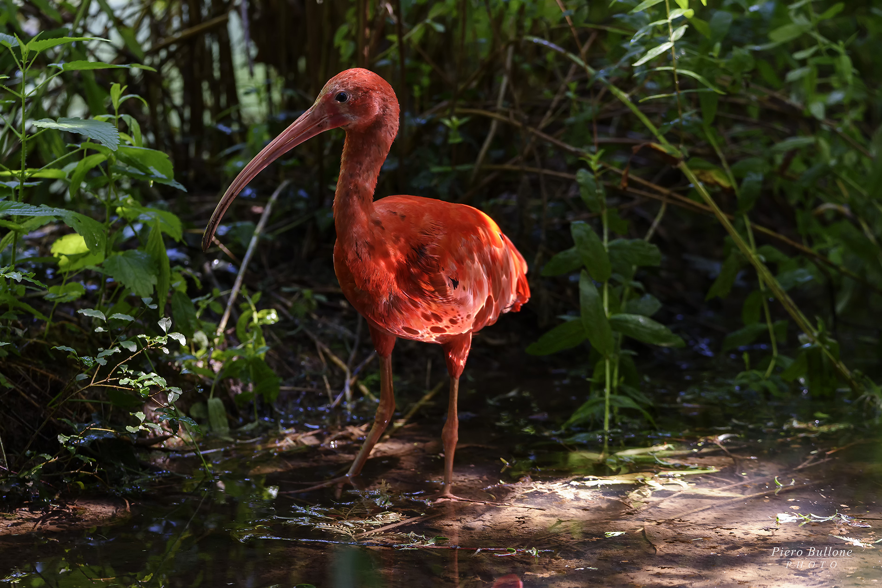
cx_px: 441
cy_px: 294
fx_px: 6860
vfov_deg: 4.9
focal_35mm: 280
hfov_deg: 7.4
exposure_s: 1/100
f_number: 7.1
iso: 2000
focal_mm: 280
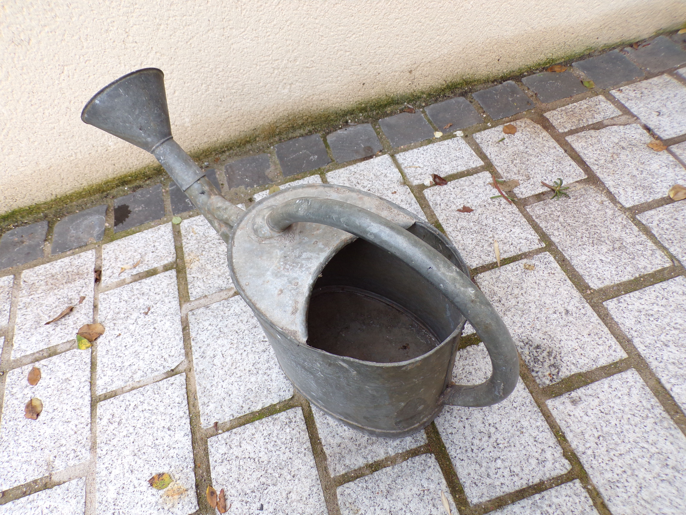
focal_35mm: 24
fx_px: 476
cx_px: 343
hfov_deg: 71.6
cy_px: 258
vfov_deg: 56.8
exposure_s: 1/50
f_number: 3
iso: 100
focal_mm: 4.3
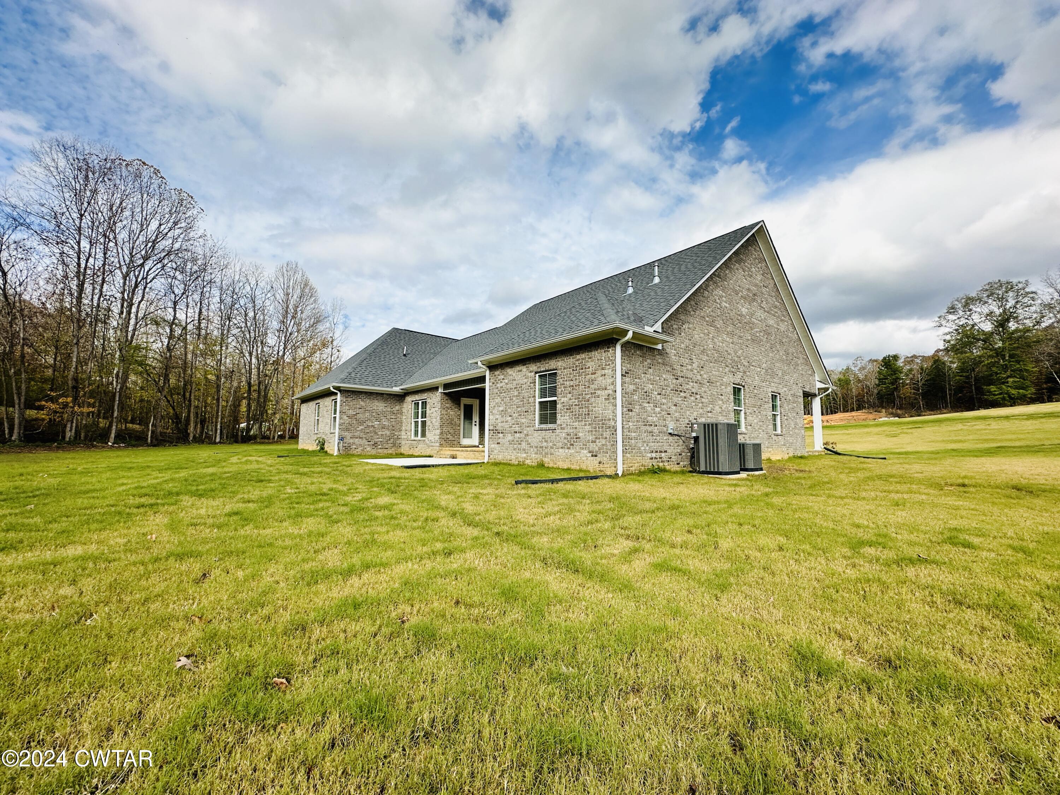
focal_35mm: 14
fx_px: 429
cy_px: 398
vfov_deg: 85.7
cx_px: 530
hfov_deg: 102.1
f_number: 2.2
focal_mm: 2.22
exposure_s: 1/2053
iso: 50
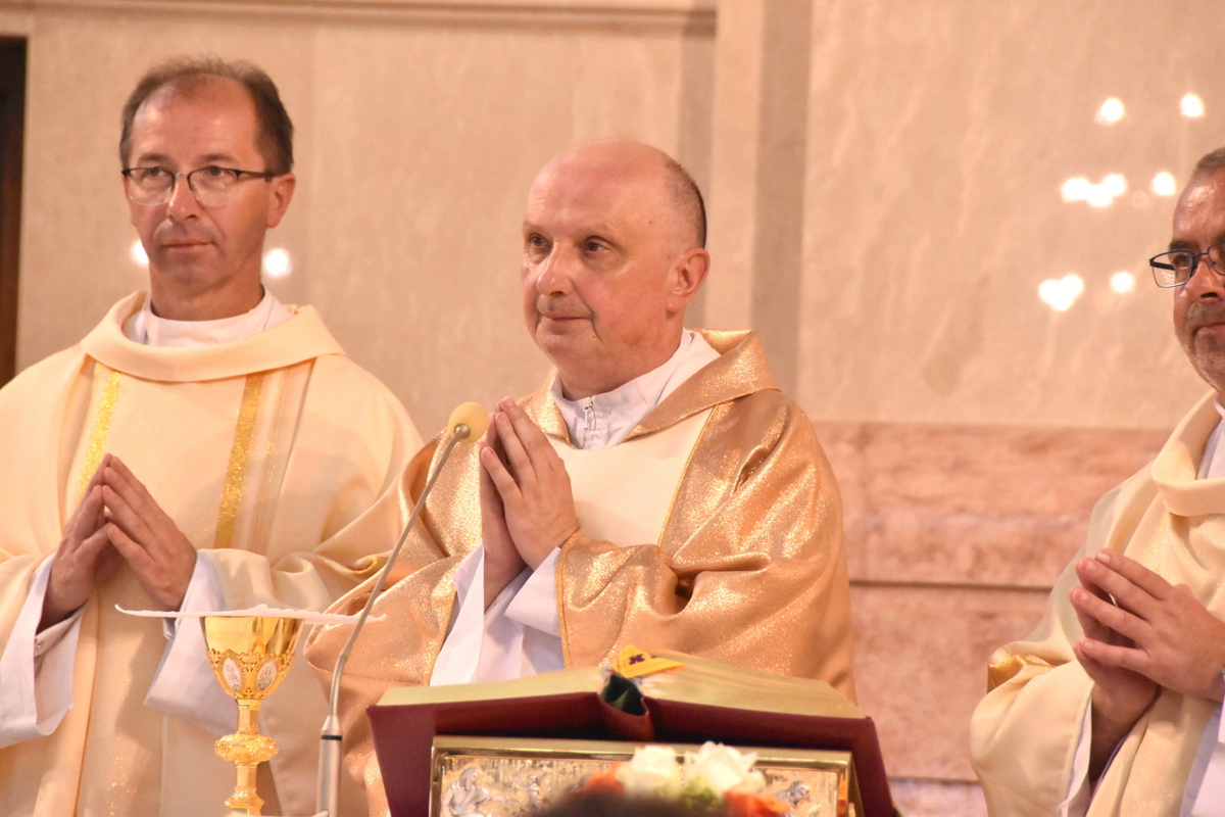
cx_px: 612
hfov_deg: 6.9
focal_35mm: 300
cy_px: 408
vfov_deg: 4.6
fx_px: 10208
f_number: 5.6
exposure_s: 1/320
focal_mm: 200
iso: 6400
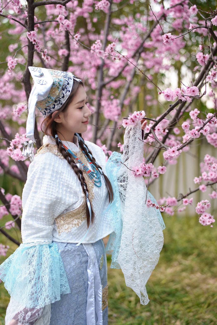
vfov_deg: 39.6
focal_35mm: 50
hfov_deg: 27.0
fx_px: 452
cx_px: 108
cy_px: 162
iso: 100
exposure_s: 1/250
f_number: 1.8
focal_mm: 50
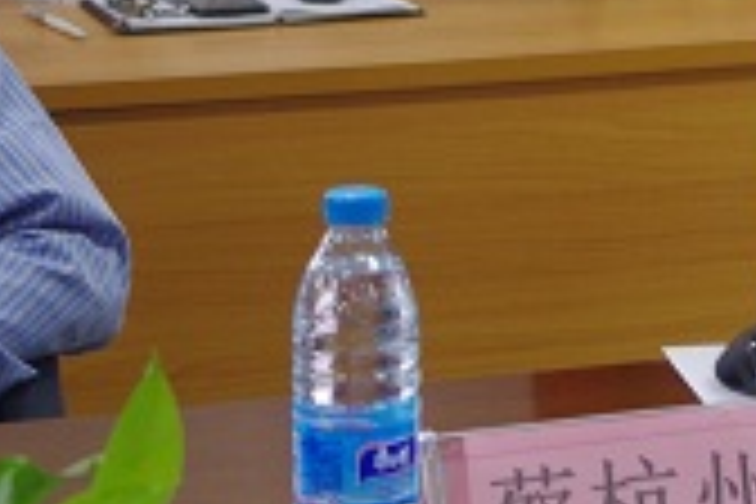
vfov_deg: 6.5
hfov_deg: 9.5
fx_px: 4431
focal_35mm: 211
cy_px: -70
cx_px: 1116
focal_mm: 42.5
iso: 800
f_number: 4.5
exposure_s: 1/13
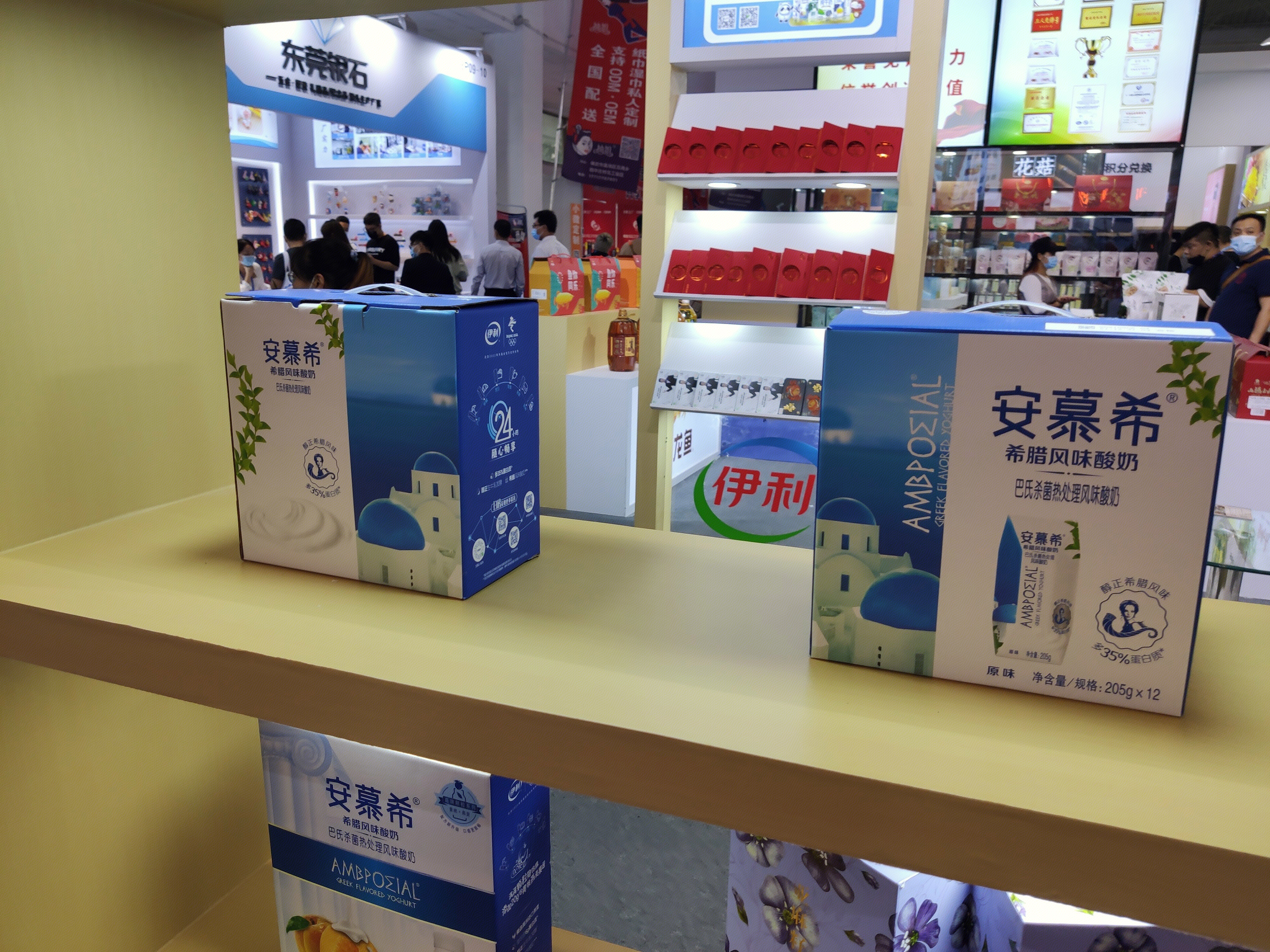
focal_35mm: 26
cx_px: 635
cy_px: 476
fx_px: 954
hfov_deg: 67.3
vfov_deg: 53.1
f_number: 1.75
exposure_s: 1/100
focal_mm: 4.75
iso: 122
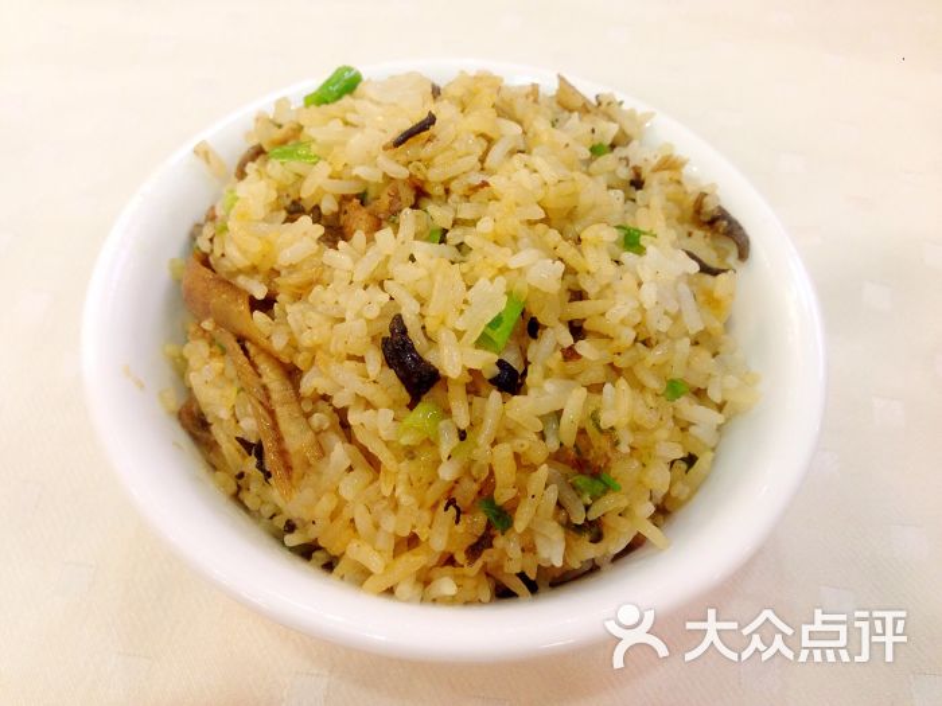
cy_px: 353
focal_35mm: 33
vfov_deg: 42.9
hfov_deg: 55.4
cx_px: 471
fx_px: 898
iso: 125
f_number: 2.4
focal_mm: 4.12
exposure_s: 1/20
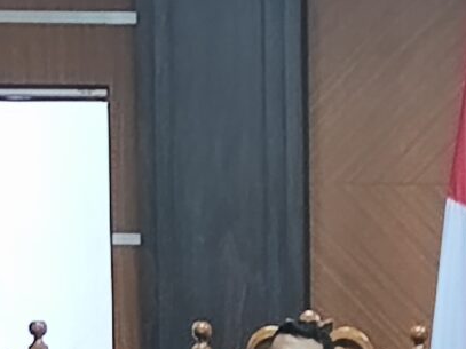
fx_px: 3472
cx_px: 692
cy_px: 804
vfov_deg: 5.6
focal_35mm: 258
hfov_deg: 7.5
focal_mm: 6.18
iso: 1250
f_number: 1.65
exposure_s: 1/33.3
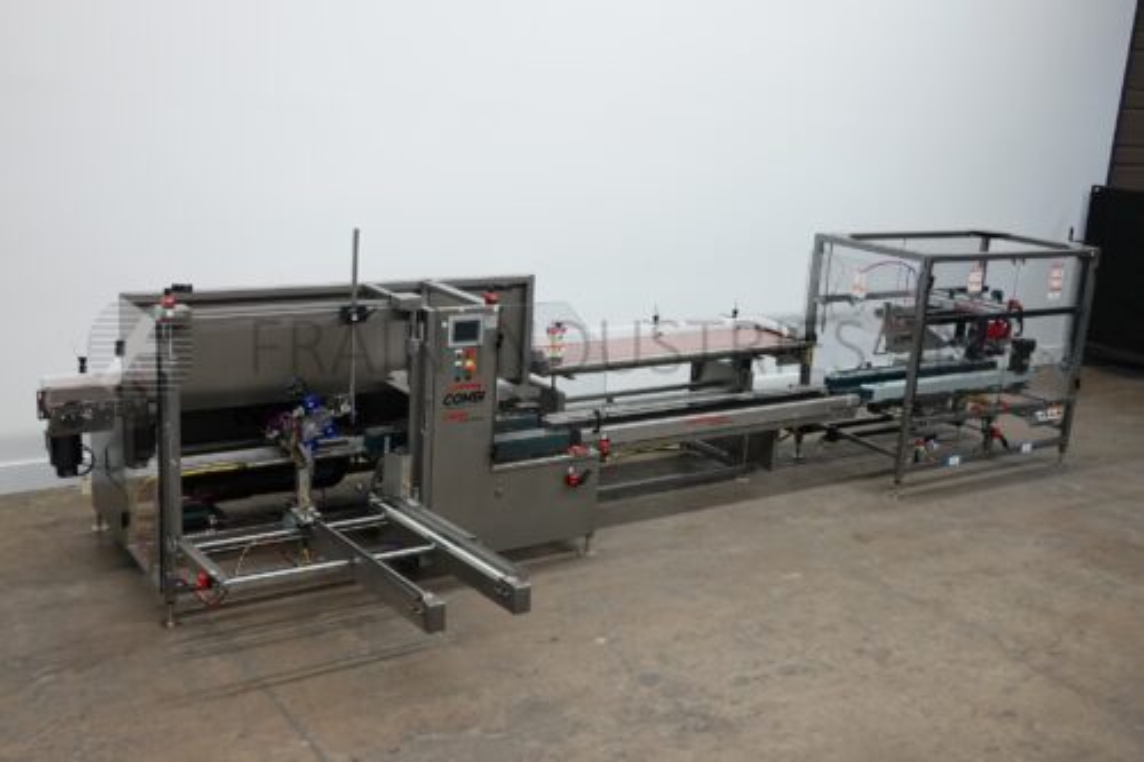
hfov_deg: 49.6
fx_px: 1239
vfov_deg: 34.2
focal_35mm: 39
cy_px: 381
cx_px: 572
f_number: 3.5
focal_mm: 14.4
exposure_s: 1/40
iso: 250
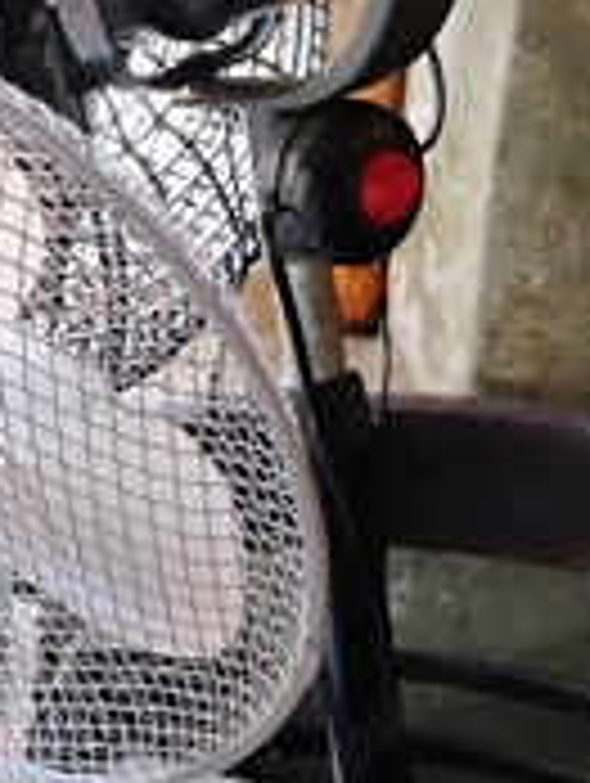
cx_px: 0
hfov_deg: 22.1
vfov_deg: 30.2
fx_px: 1451
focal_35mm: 64
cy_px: 387
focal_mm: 4.26
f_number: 1.8
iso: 2847
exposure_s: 1/25
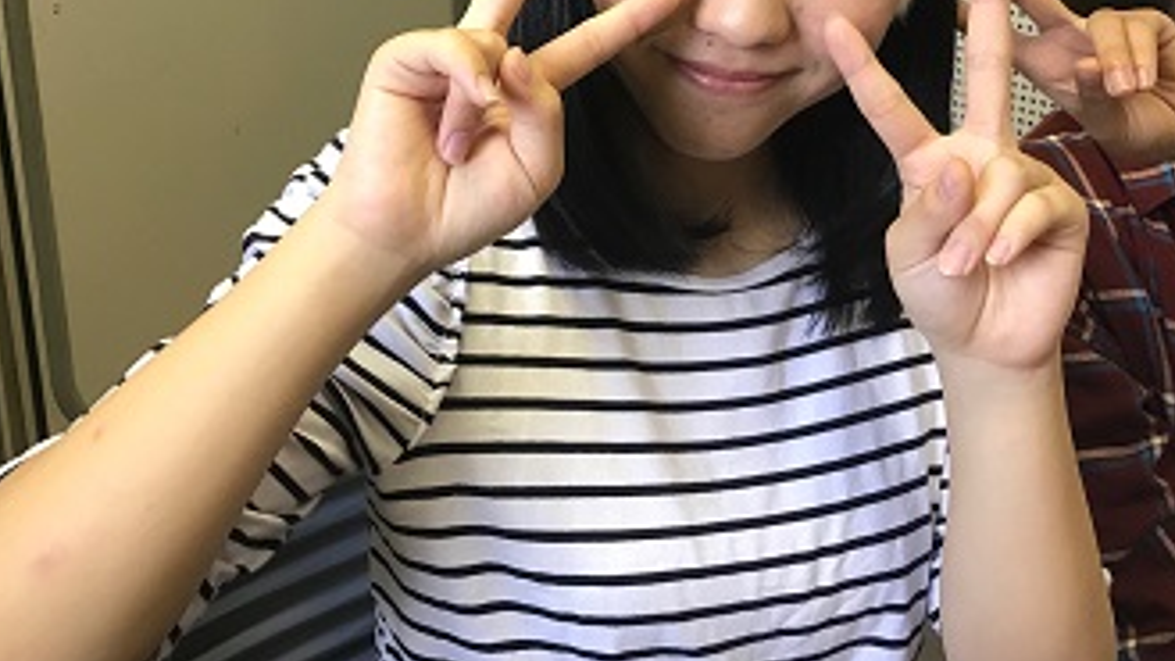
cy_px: 141
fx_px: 1184
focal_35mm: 38
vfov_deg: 30.5
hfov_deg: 52.8
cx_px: 554
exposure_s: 1/33
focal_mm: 3.99
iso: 40
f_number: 1.8
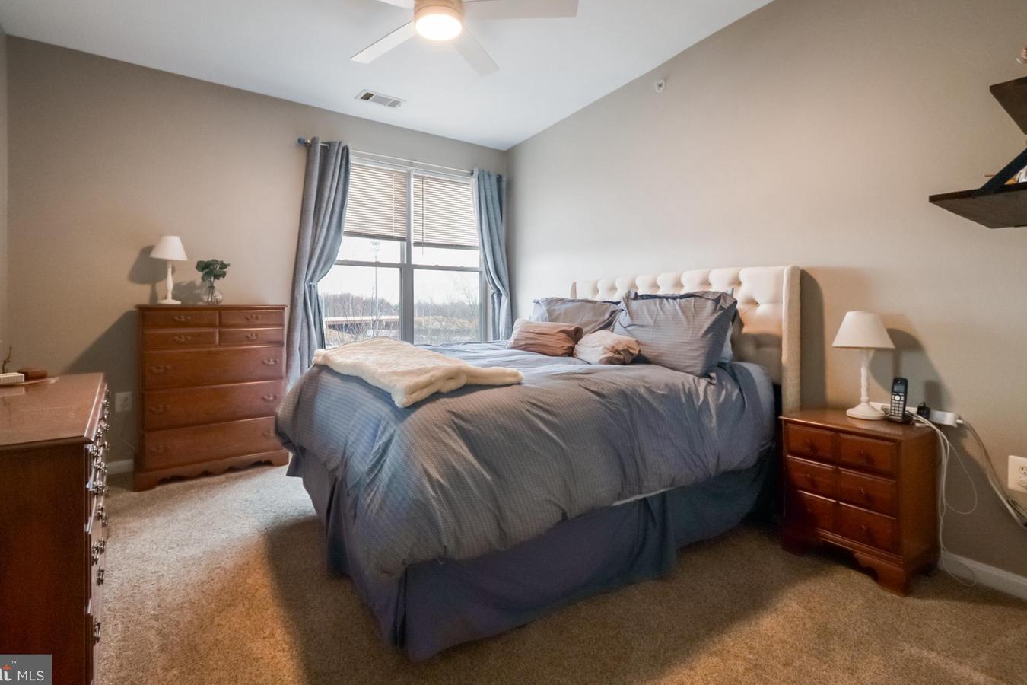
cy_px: 328
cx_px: 481
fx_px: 456
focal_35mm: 16
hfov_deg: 96.6
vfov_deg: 73.7
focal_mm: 10
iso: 400
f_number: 5.6
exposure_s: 1/125
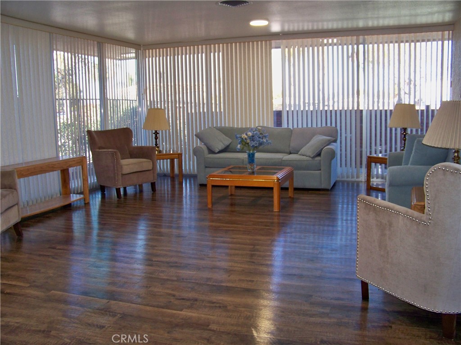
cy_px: 172
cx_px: 230
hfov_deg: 55.4
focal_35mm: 33
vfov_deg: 42.9
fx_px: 439
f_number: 2.8
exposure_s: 1/30
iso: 200
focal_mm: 5.85
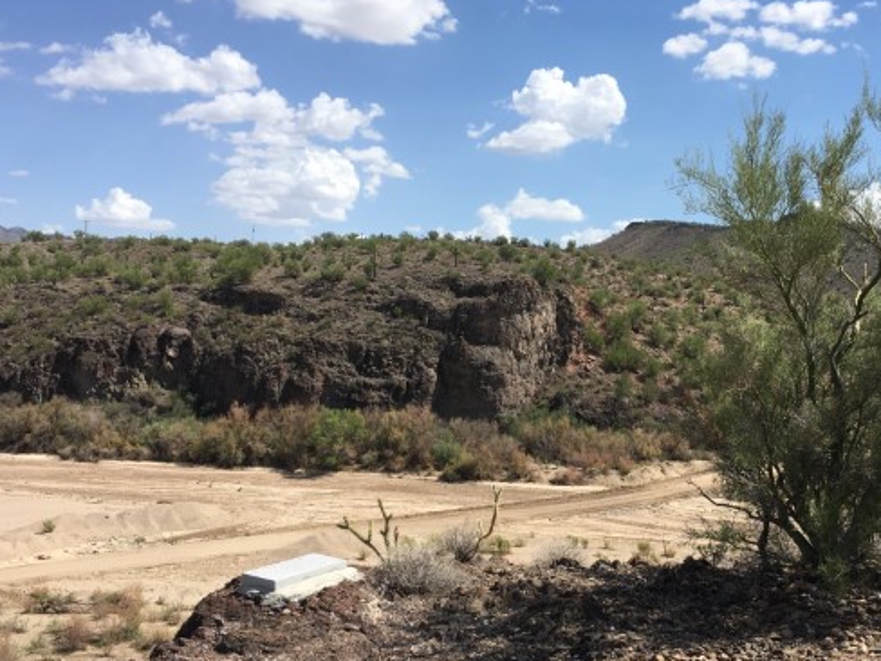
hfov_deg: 48.5
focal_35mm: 38
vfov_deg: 37.6
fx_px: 967
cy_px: 386
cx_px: 547
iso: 25
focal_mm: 4.15
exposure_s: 1/1570
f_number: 2.2
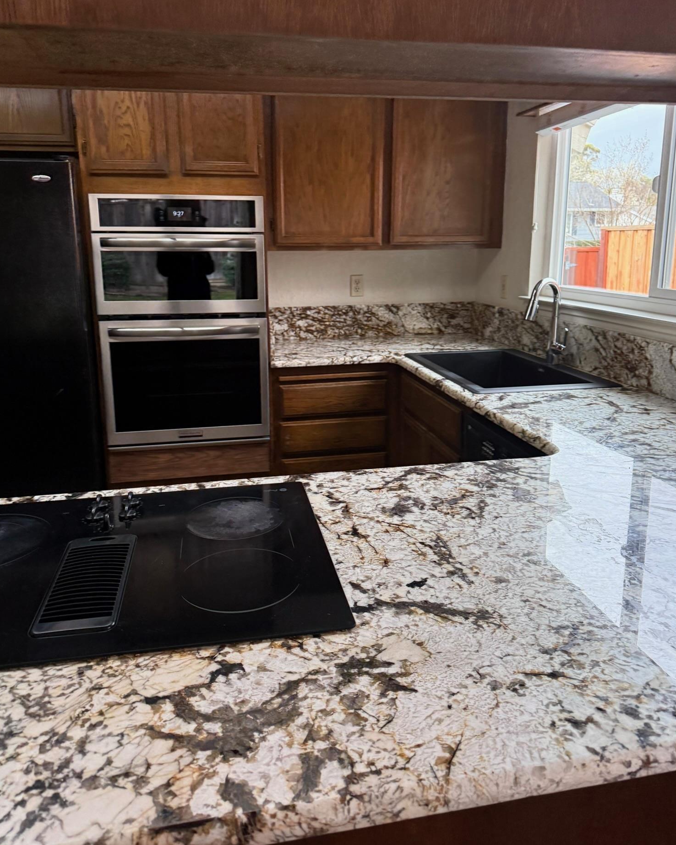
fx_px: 650
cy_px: 379
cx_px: 338
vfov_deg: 65.9
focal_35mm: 26
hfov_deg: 54.9
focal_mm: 6.76
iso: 250
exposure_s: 1/60
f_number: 1.78
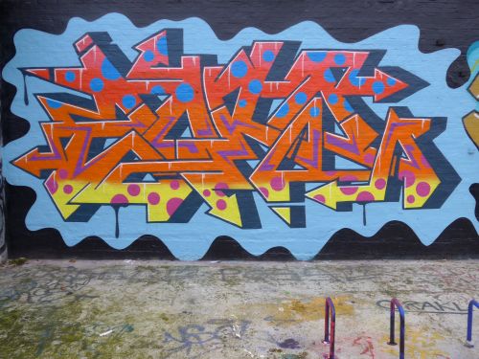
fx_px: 401
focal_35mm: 29
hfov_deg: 61.7
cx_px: 240
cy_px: 180
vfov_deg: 48.2
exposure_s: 1/100
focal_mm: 6
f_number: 2.2
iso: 80
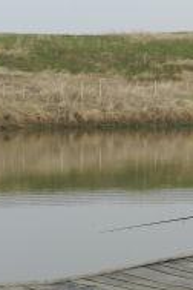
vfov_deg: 13.8
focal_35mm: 148
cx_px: 322
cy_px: 49
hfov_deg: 9.0
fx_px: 1190
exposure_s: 1/640
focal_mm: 10.7
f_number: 4.6
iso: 160
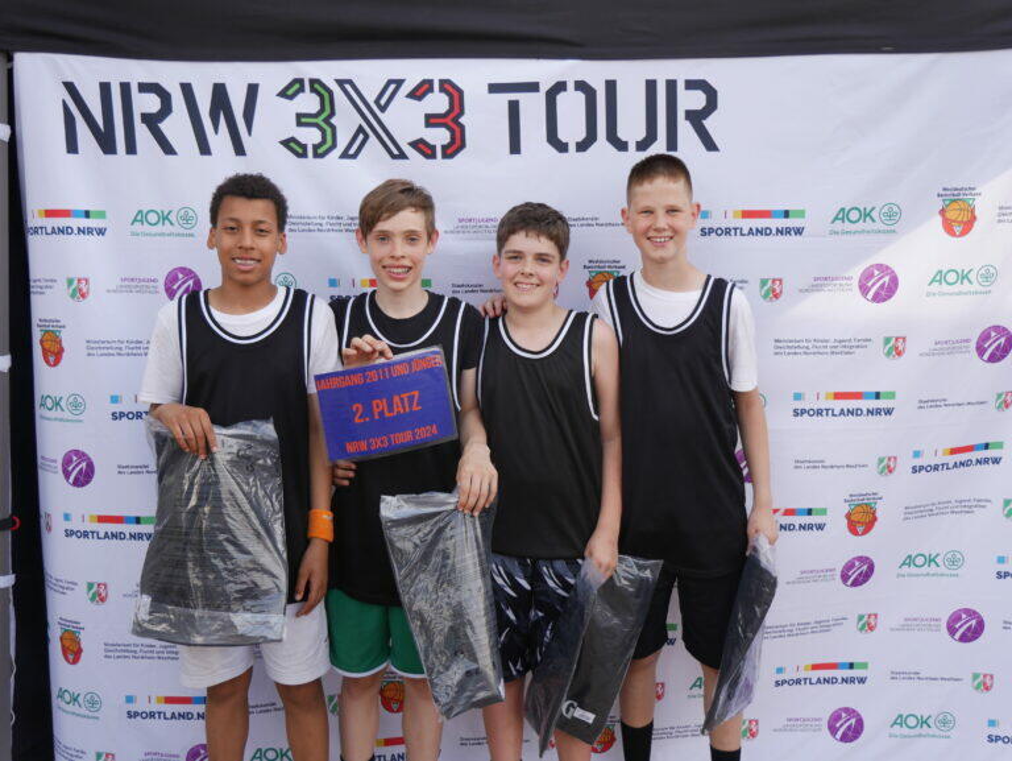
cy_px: 380
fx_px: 1170
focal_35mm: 40
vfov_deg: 36.0
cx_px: 506
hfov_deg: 46.8
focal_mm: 20
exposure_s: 1/250
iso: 200
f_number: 4.1
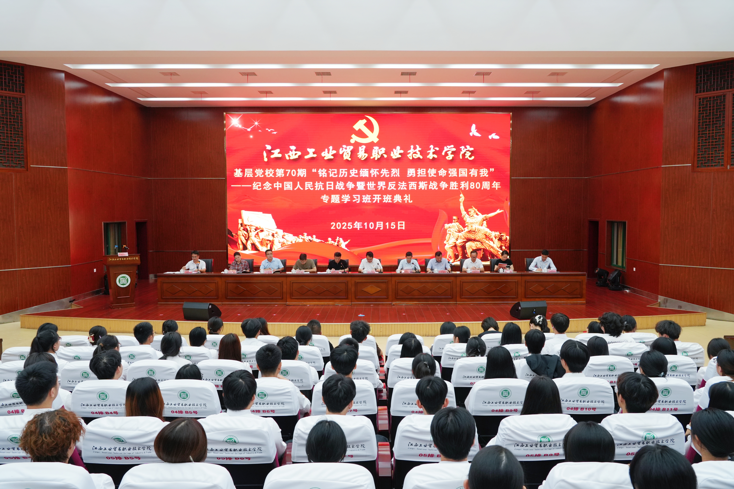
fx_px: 530
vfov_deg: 49.6
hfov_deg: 69.4
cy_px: 244
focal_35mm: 26
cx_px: 367
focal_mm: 26
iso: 1250
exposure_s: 1/100
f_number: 6.3
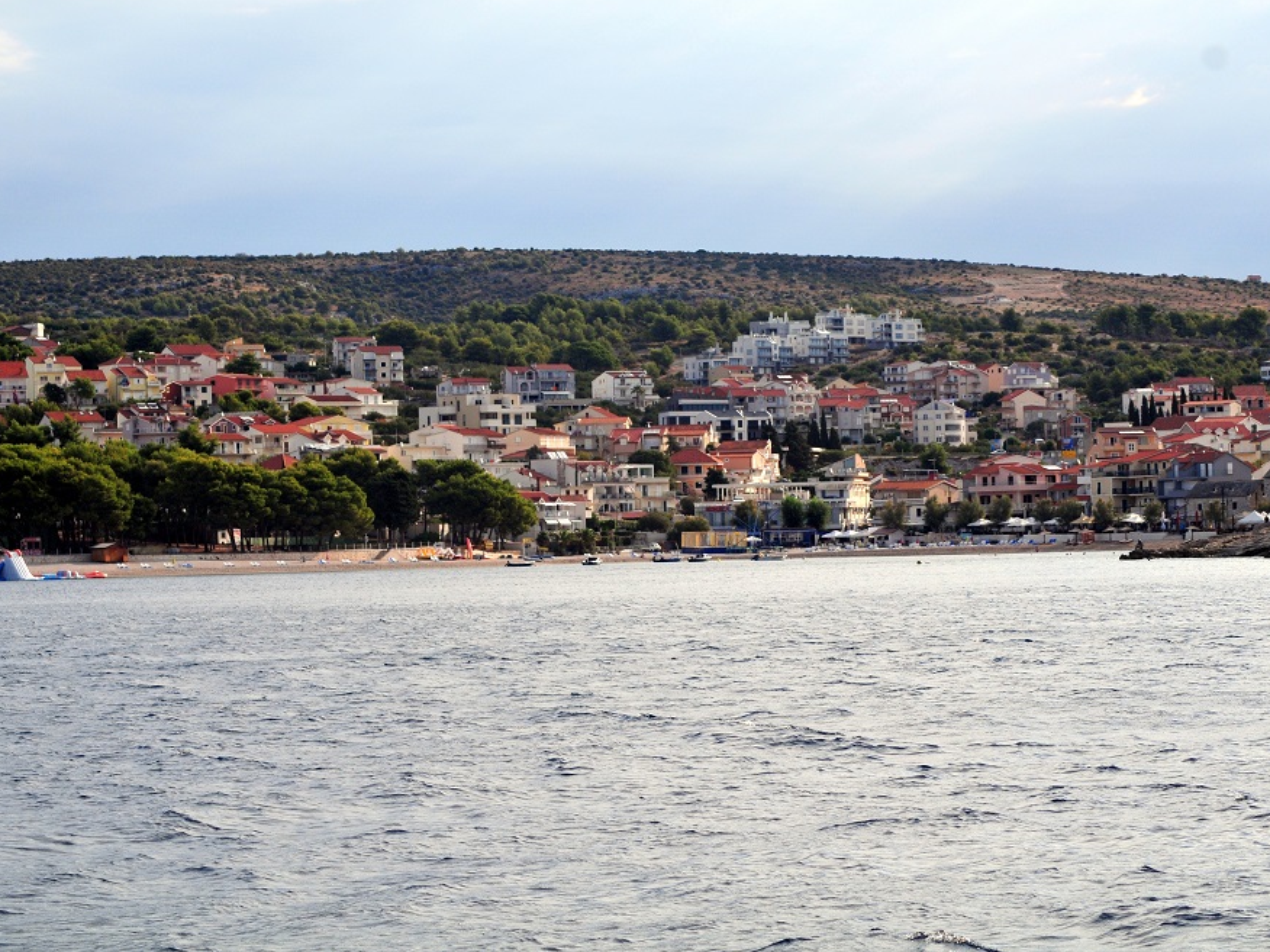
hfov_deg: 17.1
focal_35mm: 115
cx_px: 669
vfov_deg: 12.9
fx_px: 4219
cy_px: 476
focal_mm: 70
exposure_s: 1/1250
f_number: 6.3
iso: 320
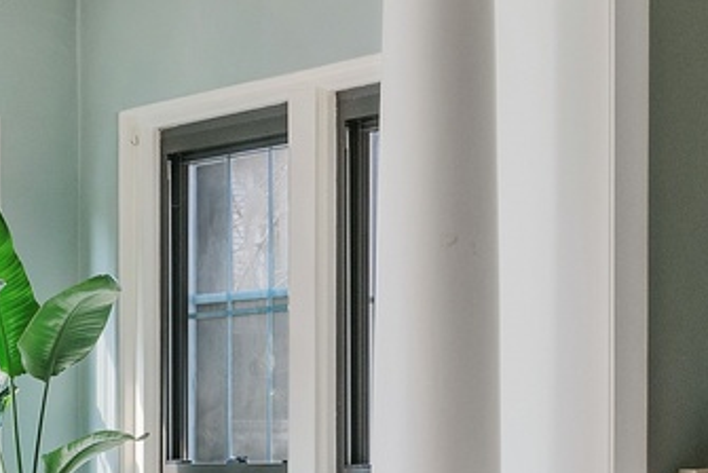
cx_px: 221
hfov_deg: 12.1
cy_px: 629
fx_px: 3326
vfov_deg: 8.0
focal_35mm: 169
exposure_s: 1/20
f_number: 8
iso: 200
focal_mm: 35
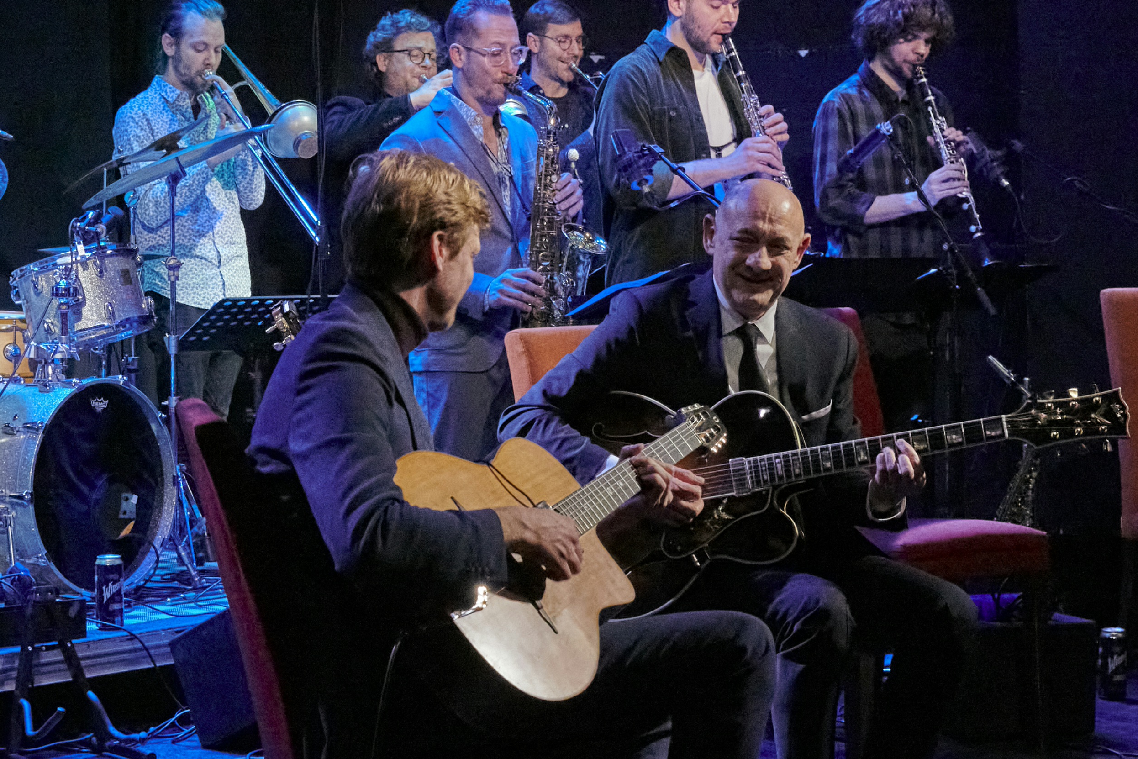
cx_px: 234
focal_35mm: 106
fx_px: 3351
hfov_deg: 19.1
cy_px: 330
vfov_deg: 12.9
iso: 6400
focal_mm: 40
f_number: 5.6
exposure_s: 1/125
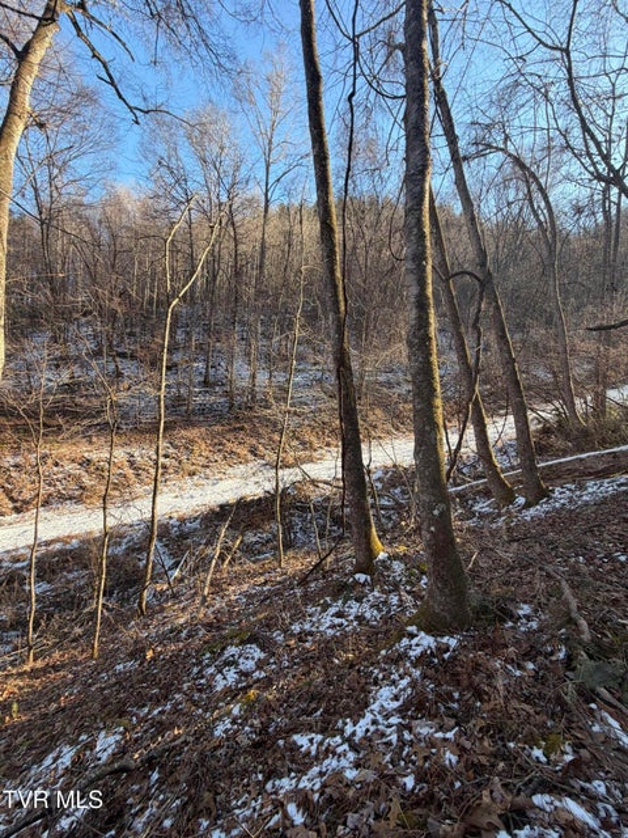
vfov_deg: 102.1
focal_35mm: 14
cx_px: 314
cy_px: 419
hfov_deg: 85.7
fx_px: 339
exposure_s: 1/282
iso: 50
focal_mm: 2.22
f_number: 2.2
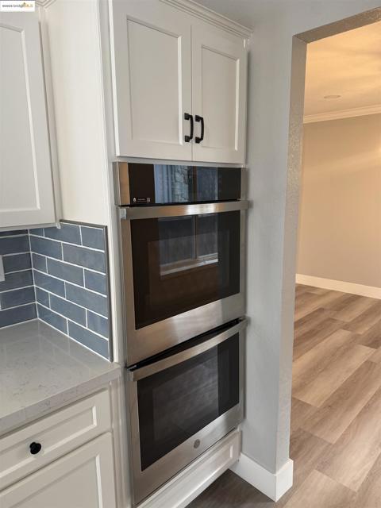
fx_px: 352
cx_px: 190
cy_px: 254
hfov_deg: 56.8
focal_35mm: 24
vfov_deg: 71.6
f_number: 1.78
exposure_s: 1/60
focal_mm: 6.76
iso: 125
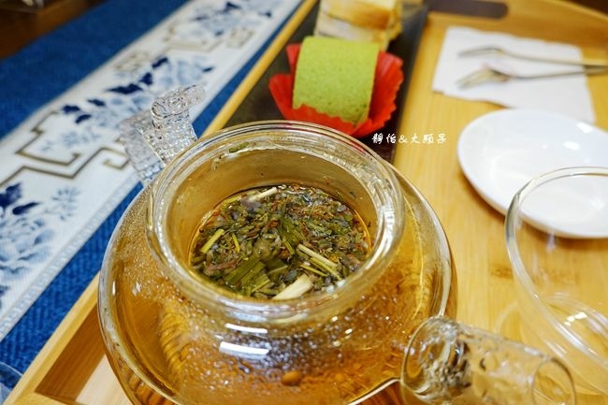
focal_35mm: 24
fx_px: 405
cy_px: 202
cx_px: 304
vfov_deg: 53.1
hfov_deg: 73.8
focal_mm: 9
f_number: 2.8
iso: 400
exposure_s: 1/30
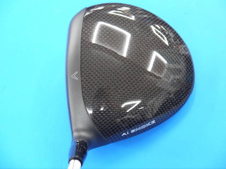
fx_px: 548
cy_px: 84
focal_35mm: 84
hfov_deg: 23.3
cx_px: 113
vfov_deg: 17.6
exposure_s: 1/50
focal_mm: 42
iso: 800
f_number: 5.6
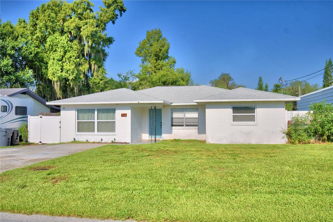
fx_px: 277
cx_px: 166
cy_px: 111
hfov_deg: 61.9
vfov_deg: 43.6
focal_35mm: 30
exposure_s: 1/1250
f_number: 5.6
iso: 100
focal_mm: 20
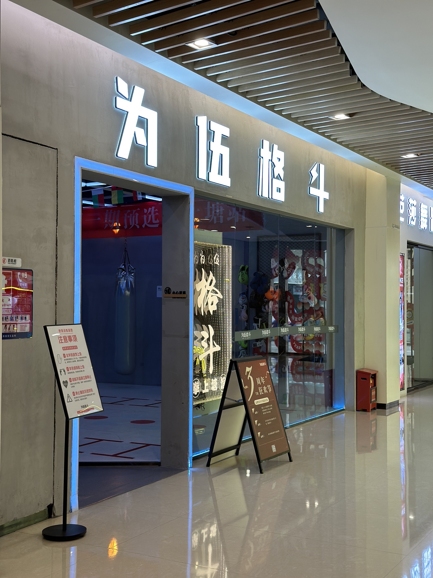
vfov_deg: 39.7
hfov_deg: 30.3
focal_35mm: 48
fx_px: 801
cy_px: 289
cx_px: 216
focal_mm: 6.86
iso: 80
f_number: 1.78
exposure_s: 1/141
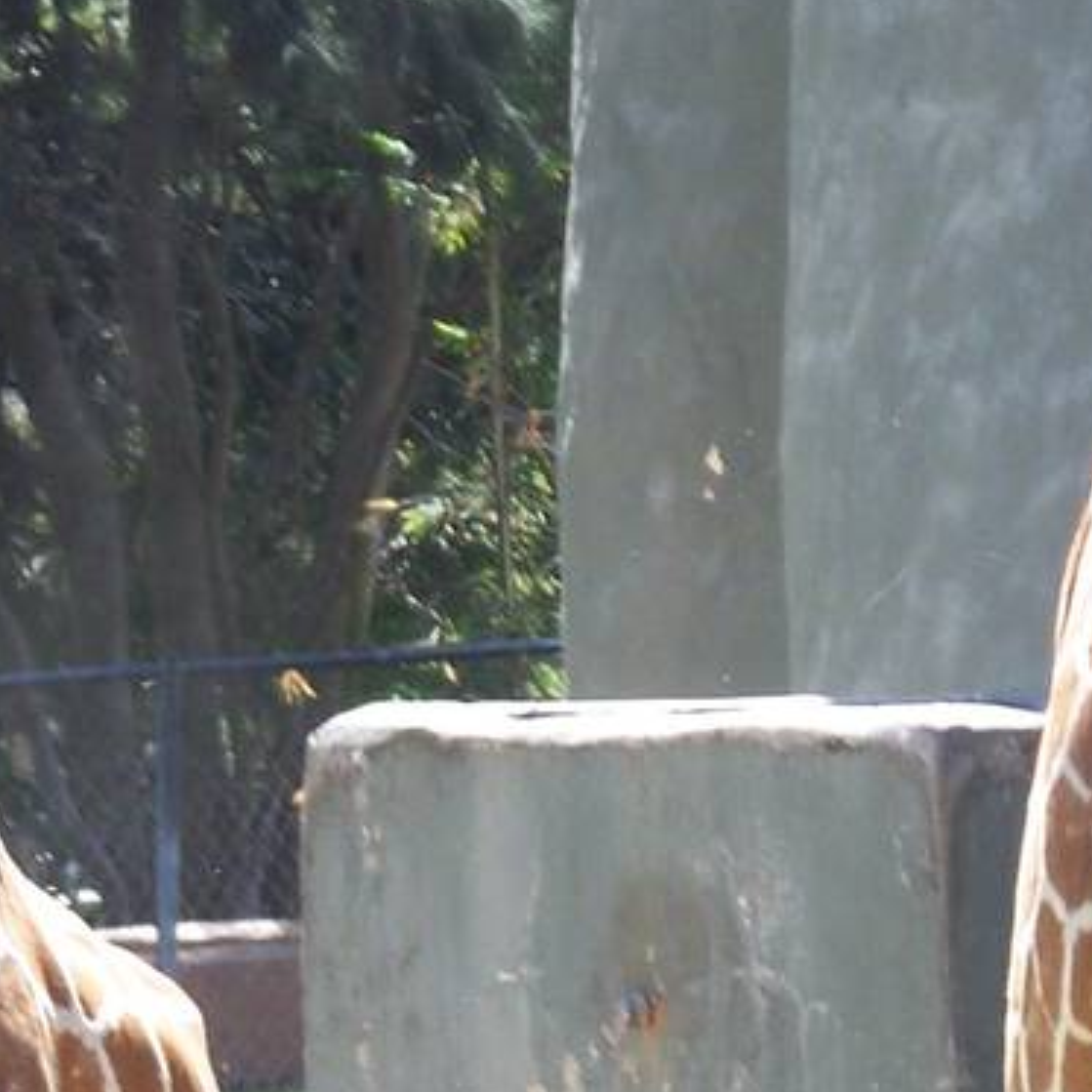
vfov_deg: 3.1
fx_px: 20022
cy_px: 638
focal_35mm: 561
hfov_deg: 3.1
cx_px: 878
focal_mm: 24
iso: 64
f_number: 3.2
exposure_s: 1/125
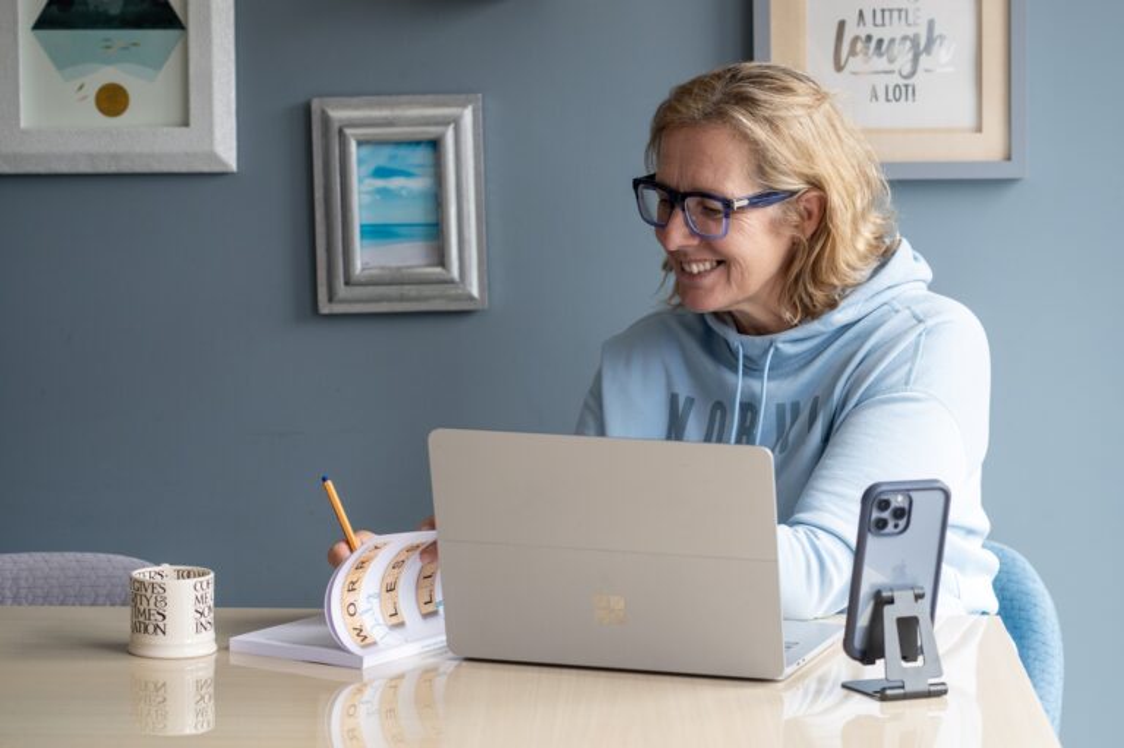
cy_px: 374
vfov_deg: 13.4
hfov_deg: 20.0
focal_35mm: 102
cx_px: 562
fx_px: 3183
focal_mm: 102
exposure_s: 1/1000
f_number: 4
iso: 800
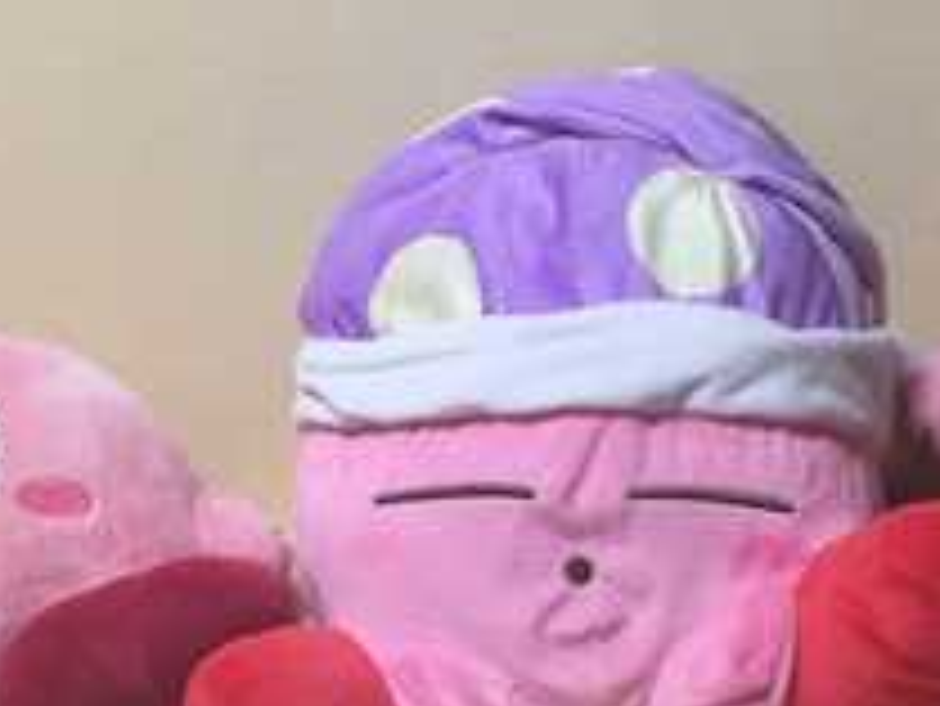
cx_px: 531
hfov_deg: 31.6
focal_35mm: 61
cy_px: 486
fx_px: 1657
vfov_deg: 23.9
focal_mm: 4.15
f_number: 2.2
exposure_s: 1/30
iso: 80
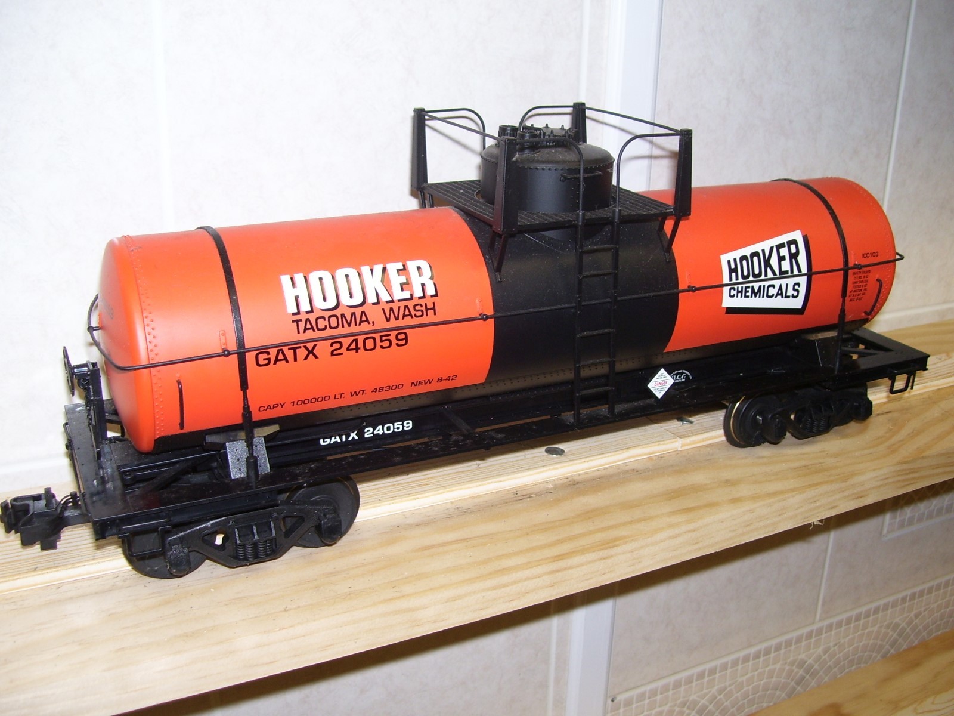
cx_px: 477
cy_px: 358
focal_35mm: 37
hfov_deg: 50.1
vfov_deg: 38.7
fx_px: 1020
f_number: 2.7
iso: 80
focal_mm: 6
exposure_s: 1/60
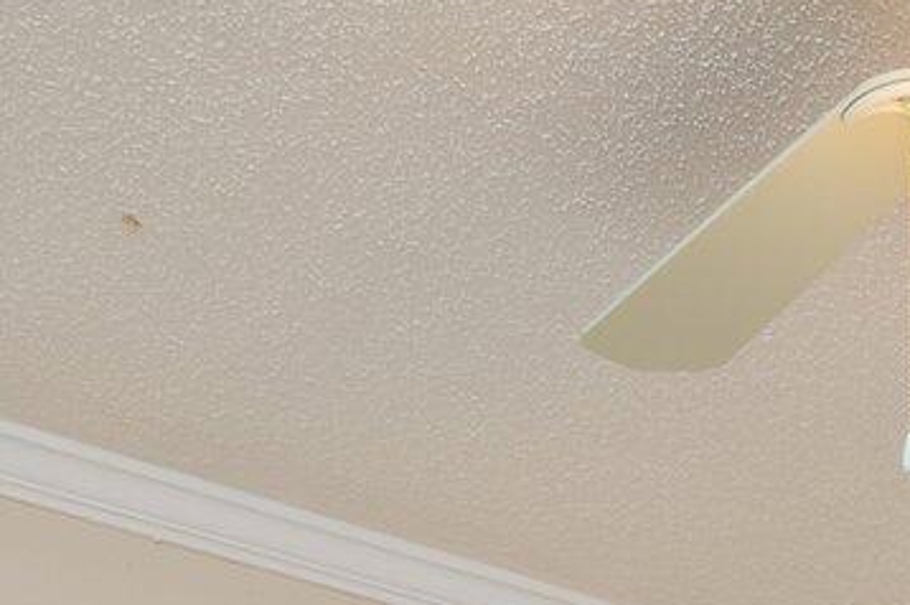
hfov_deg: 23.5
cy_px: 1500
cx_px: 1057
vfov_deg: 12.7
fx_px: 2020
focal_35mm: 80
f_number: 9
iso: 200
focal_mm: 14
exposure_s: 1/30
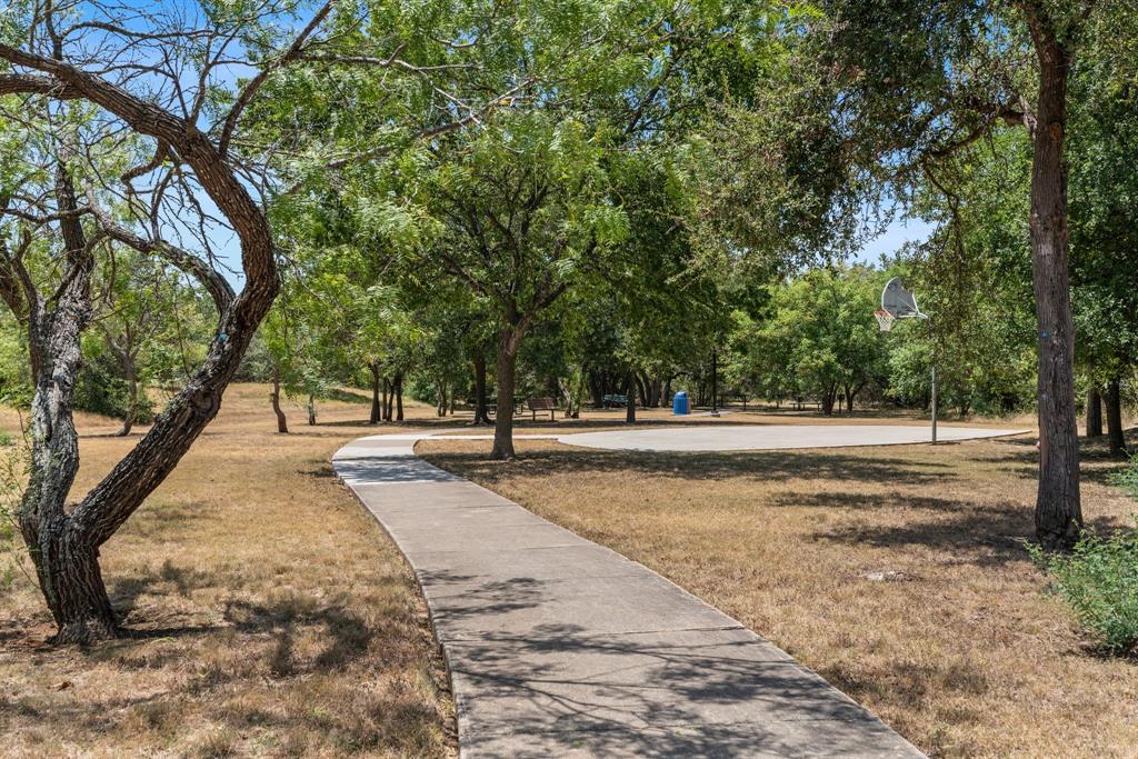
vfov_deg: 37.9
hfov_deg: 54.4
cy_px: 380
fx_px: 1106
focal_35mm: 35
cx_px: 569
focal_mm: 35
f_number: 8
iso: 160
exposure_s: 1/160
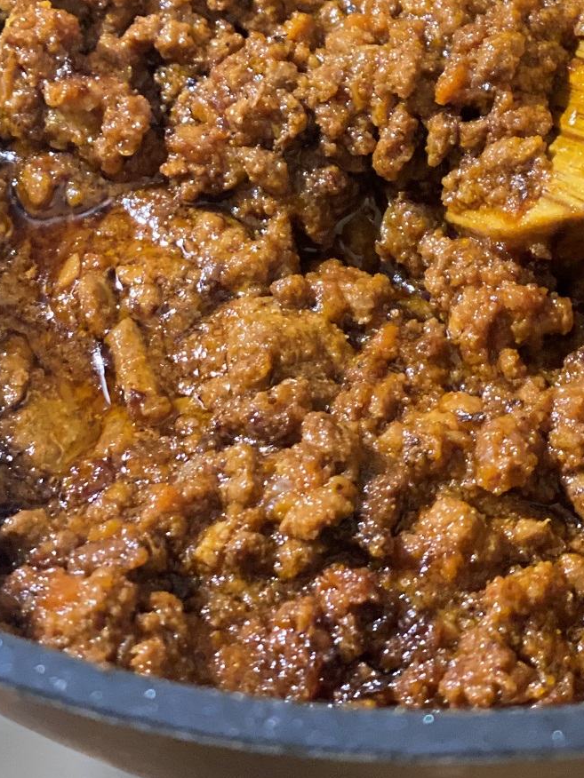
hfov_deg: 15.5
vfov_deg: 20.3
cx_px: 422
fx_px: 2137
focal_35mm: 95
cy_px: 114
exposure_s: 1/14
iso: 400
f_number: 2
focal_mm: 6
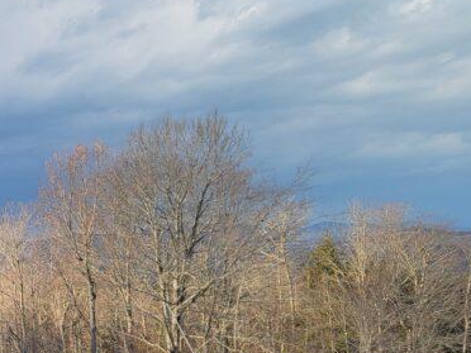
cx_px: -165
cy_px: 287
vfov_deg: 21.9
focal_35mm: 66
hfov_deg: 24.9
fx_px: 898
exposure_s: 1/235
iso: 16
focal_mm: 6.7
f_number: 1.8
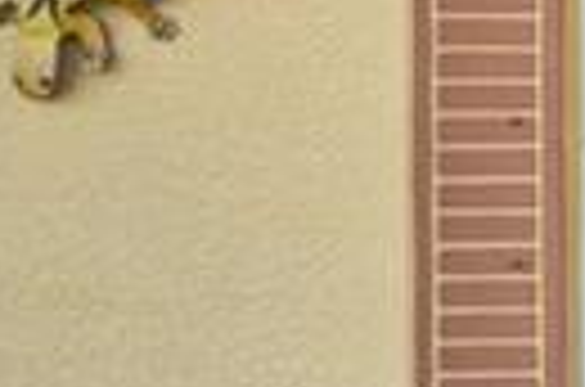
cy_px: 151
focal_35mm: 170
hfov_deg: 8.5
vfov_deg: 8.0
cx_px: 2106
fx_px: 2755
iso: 400
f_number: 8
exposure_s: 1/500
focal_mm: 21.5
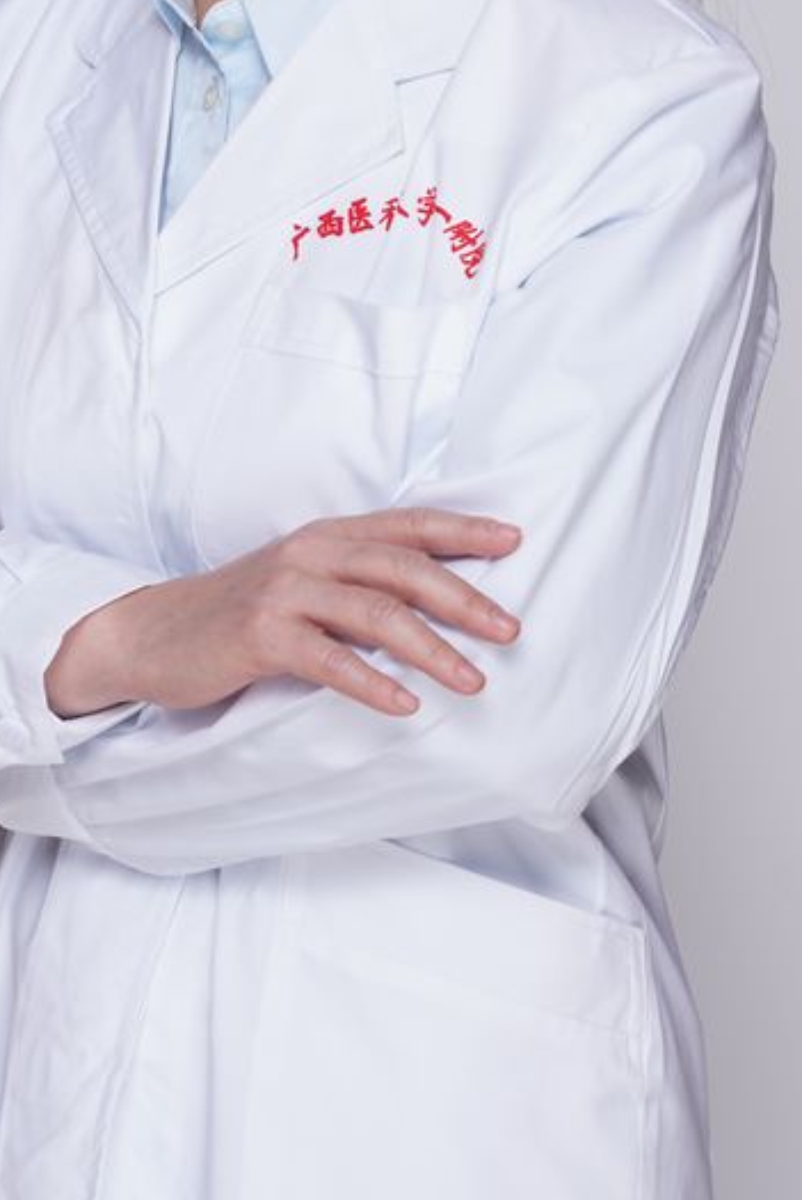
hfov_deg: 7.1
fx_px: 6470
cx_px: 315
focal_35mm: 194
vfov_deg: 10.6
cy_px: 488
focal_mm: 85
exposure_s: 1/160
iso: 100
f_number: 5.6
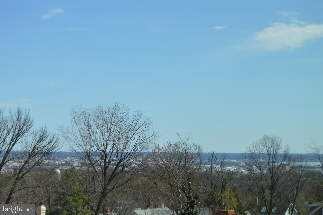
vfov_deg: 16.5
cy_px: 108
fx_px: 739
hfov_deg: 24.6
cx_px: 162
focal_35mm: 82
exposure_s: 1/250
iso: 100
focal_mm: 55
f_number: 8
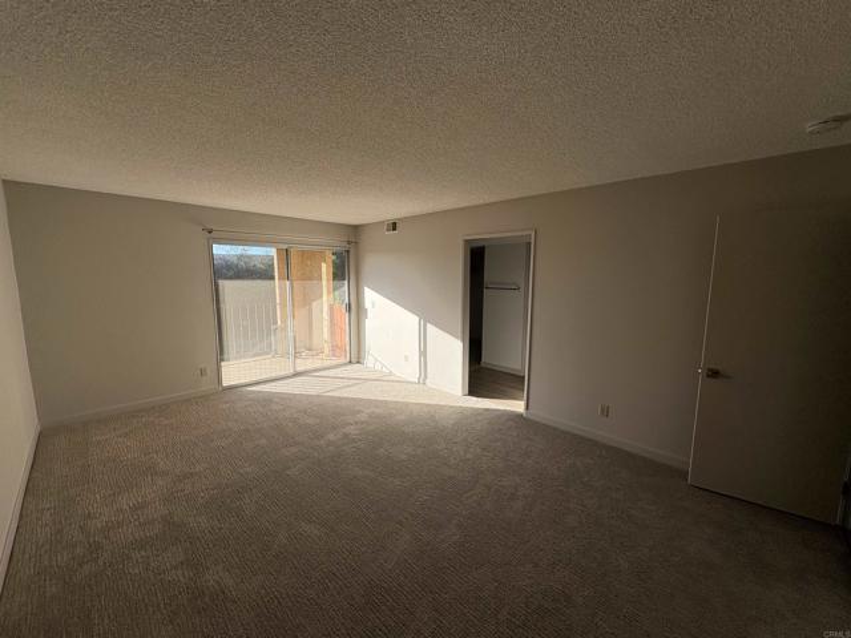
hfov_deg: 102.1
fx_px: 344
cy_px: 319
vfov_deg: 85.7
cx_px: 426
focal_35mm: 14
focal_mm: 2.22
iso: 50
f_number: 2.2
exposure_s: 1/596
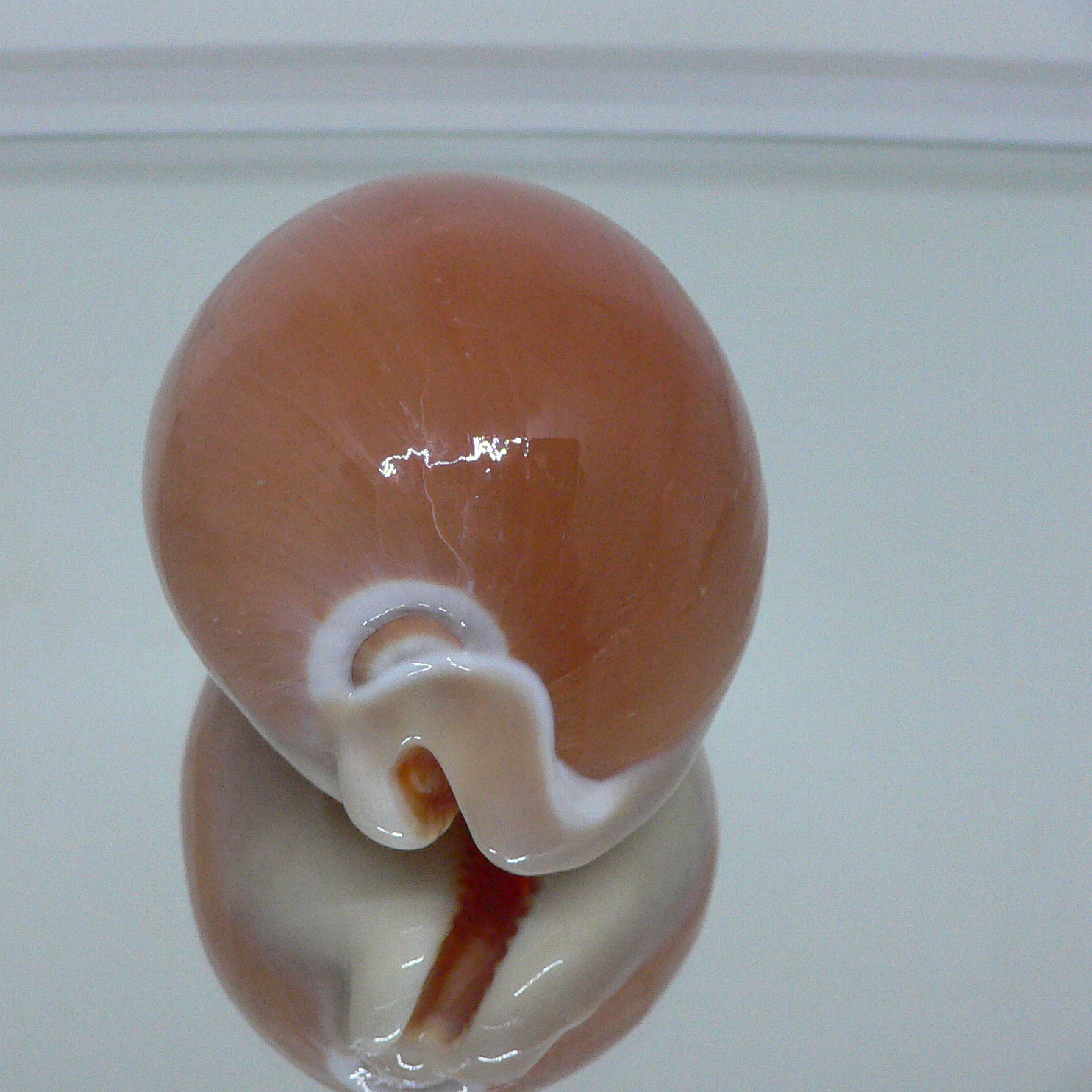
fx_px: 1499
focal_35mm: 42
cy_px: 543
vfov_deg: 40.0
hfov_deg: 39.8
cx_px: 425
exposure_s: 1/60
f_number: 2.8
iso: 200
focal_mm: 4.6
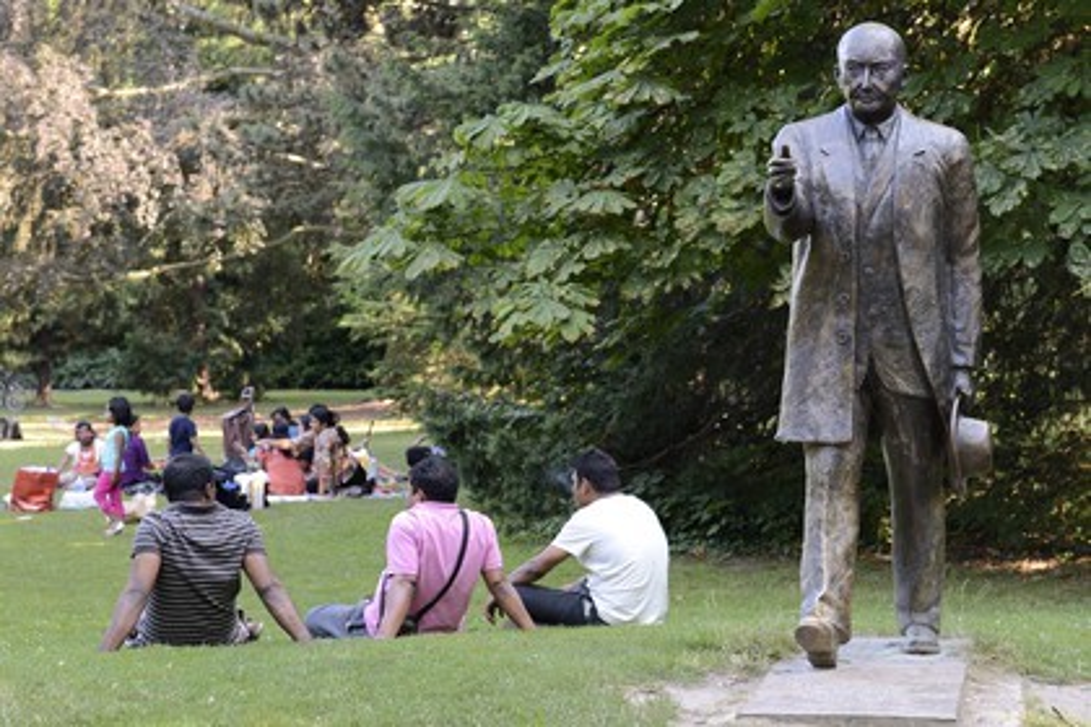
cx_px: 546
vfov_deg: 19.5
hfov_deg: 28.8
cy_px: 364
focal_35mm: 70
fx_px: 2121
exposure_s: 1/125
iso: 400
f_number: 4.5
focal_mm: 70
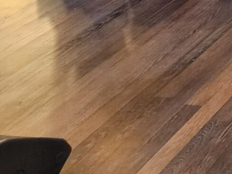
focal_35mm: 68
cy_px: -261
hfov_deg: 14.0
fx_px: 456
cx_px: 596
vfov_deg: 13.9
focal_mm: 2.2
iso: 400
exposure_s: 1/36
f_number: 2.2
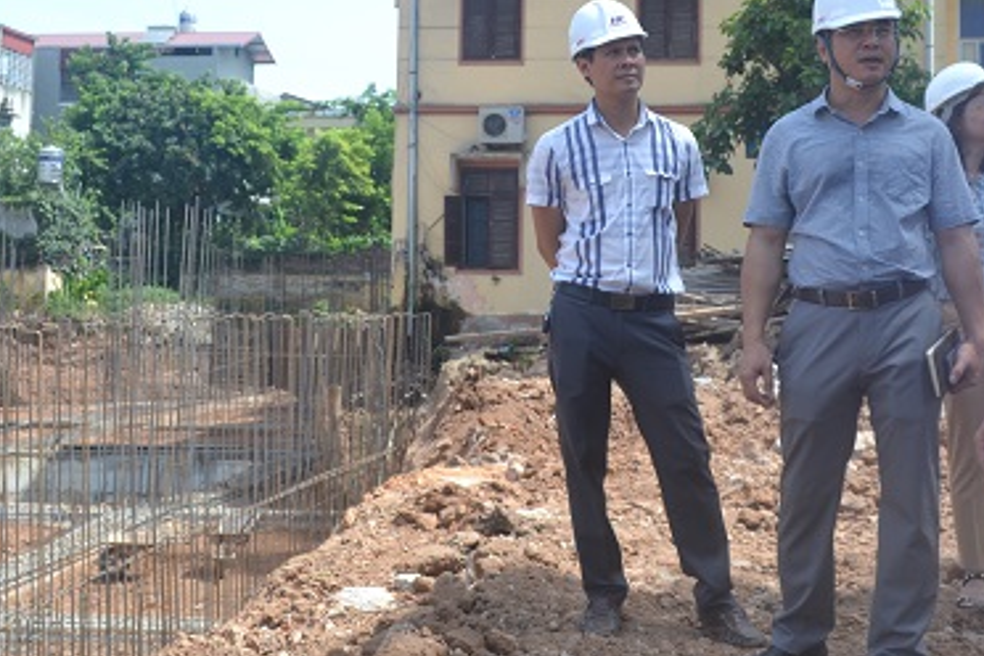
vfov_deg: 24.8
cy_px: 161
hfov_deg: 36.7
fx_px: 1476
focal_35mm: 54
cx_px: 600
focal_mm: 20
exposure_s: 1/160
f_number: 6.3
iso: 100
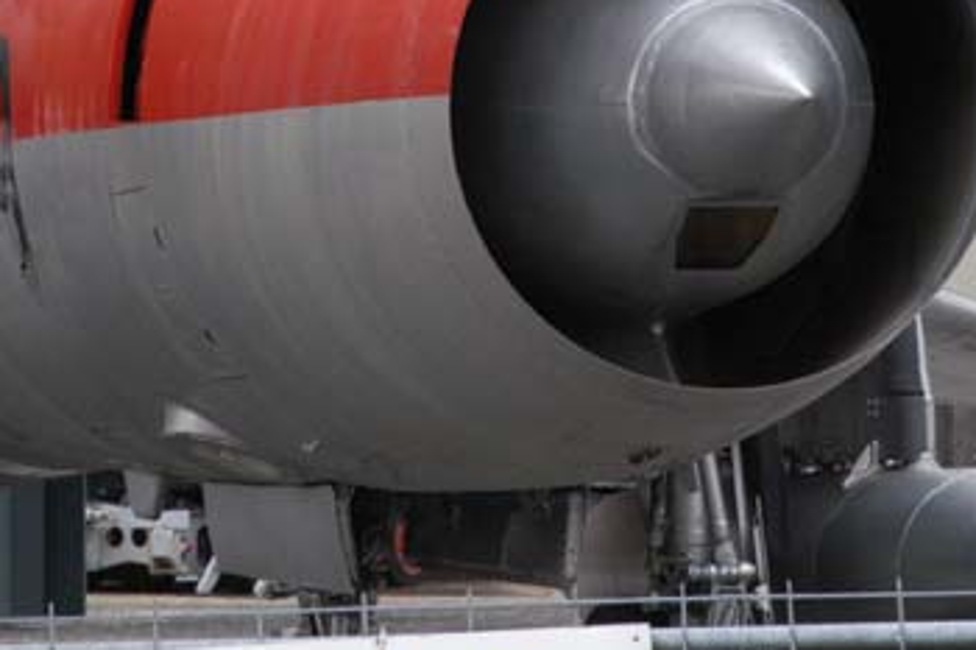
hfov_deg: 7.1
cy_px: 45
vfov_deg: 4.7
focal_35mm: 291
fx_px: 7889
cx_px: 109
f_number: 8
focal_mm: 85
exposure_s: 1/250
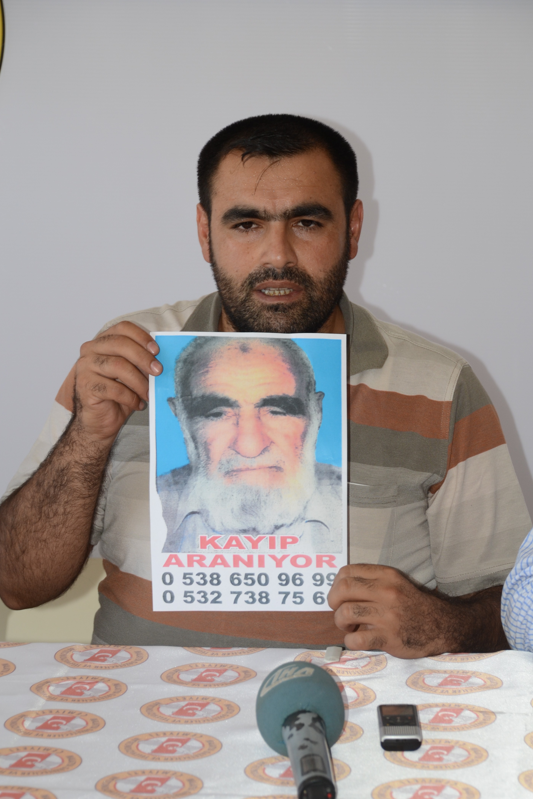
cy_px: 430
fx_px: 3099
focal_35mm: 140
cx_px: 277
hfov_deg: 9.8
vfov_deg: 14.7
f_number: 5.6
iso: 200
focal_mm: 85
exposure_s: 1/60
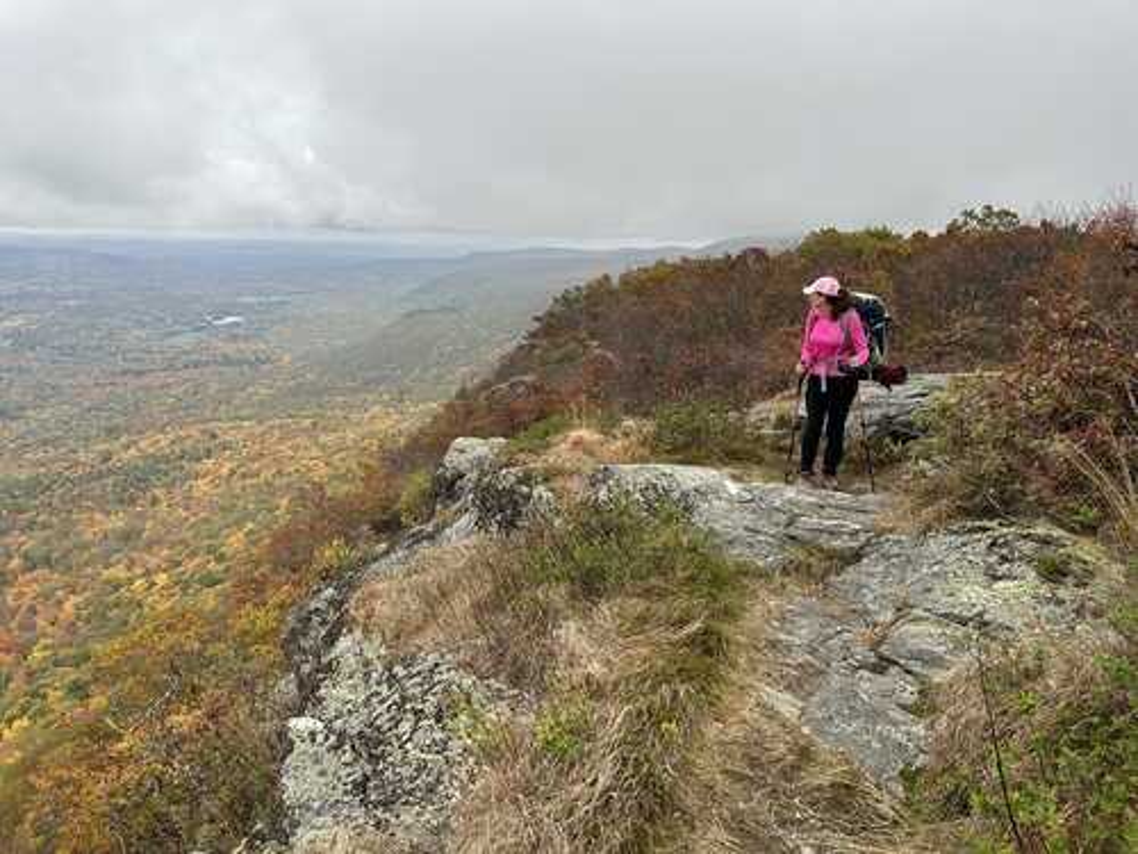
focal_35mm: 26
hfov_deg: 67.3
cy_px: 427
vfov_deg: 53.1
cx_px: 569
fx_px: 855
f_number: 1.5
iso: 50
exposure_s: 1/646
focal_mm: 5.7
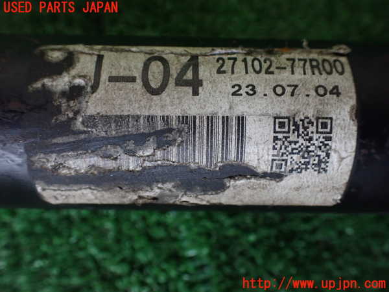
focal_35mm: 30
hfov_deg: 60.0
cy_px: 146
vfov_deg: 46.8
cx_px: 194
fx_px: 337
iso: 640
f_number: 2.3
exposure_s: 1/125
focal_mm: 5.4
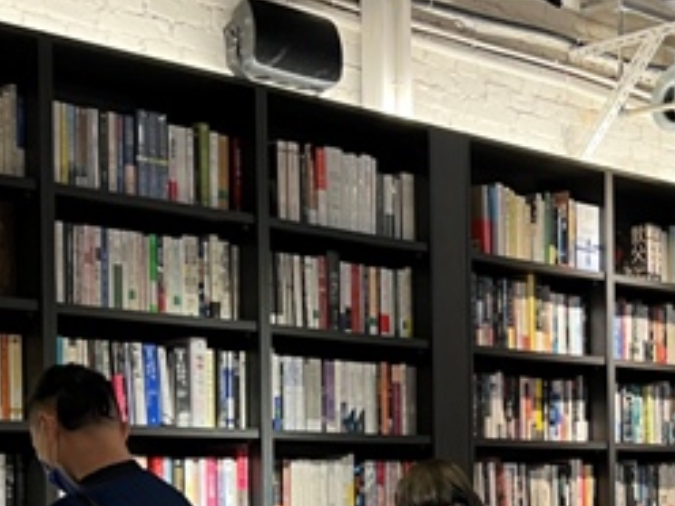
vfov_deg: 17.2
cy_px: 501
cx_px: 607
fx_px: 1638
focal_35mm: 84
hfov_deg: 22.7
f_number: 1.5
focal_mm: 5.7
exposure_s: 1/60
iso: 80
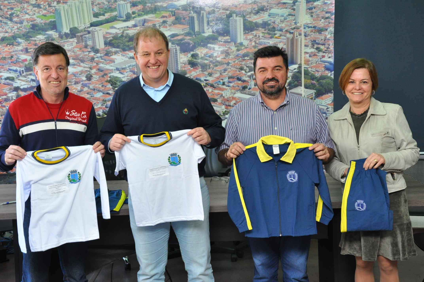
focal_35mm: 51
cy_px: 141
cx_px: 212
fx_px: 600
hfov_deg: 38.9
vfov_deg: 26.4
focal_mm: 34
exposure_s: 1/60
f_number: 6.3
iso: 1000
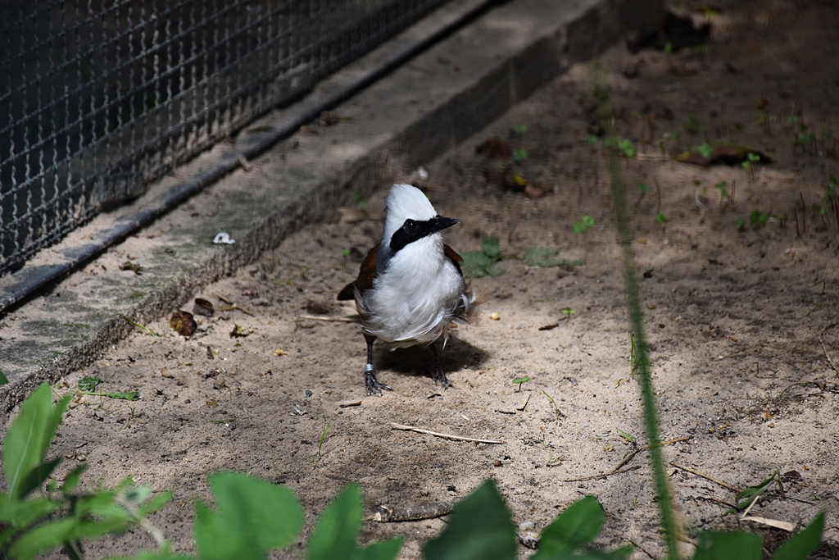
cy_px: 280
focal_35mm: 210
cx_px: 420
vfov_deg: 6.5
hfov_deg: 9.8
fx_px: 4895
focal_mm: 140
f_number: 5.6
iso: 400
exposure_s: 1/250
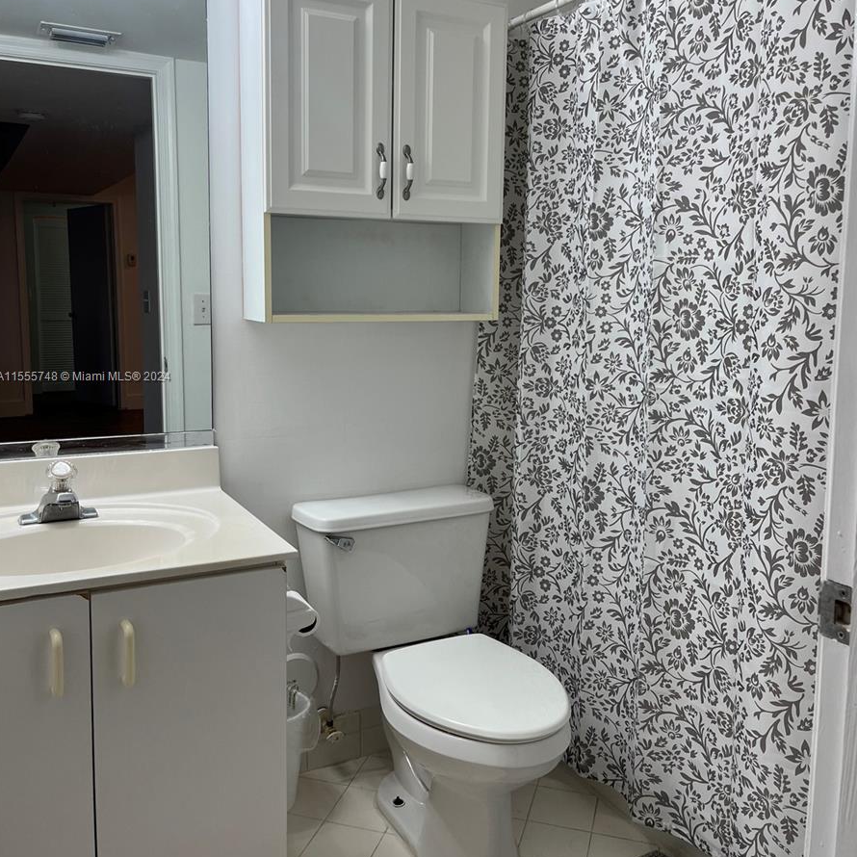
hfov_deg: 52.5
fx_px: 868
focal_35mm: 31
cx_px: 428
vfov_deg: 52.4
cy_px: 377
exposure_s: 1/120
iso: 32
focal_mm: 5.1
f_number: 1.6
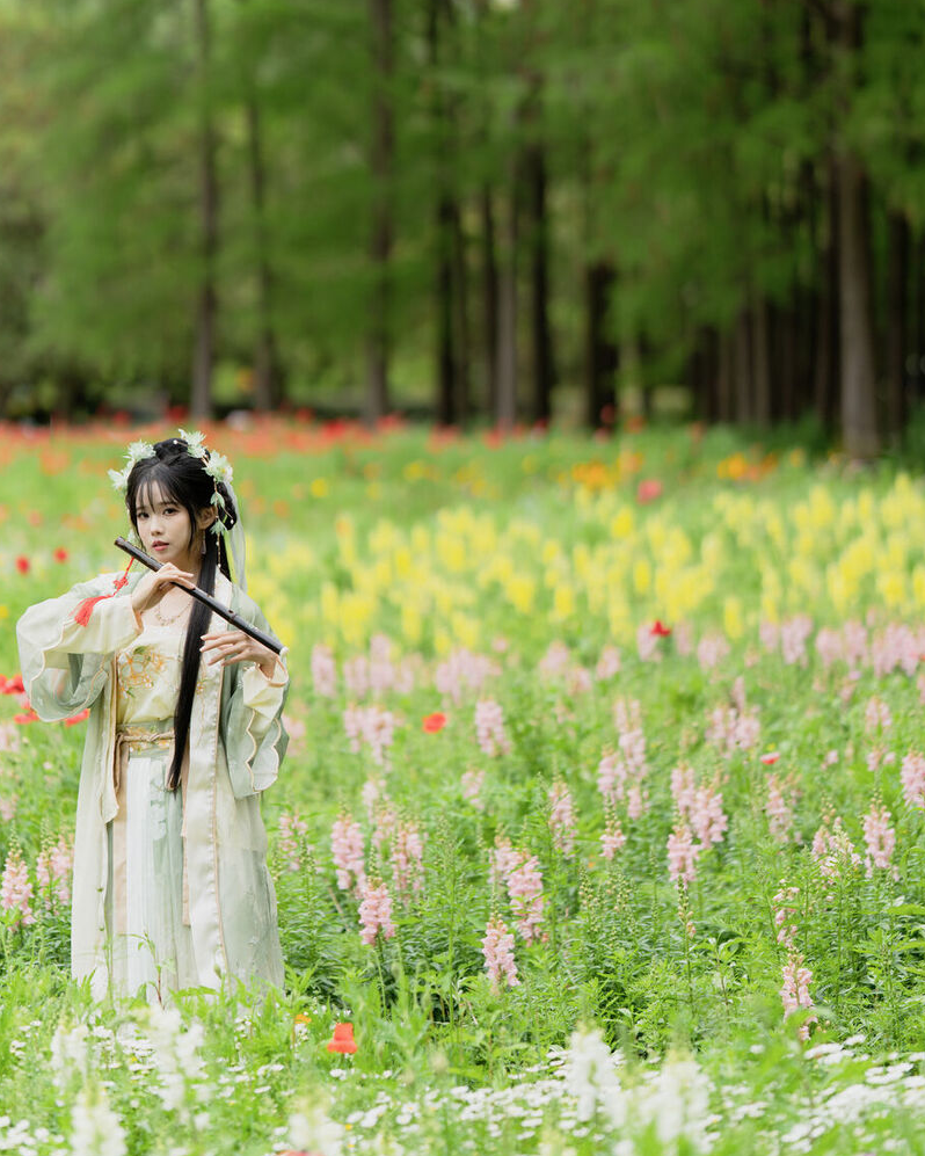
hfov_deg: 12.2
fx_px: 4310
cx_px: 407
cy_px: 295
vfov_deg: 15.2
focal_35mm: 126
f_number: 1.4
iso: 125
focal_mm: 85
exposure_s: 1/2500
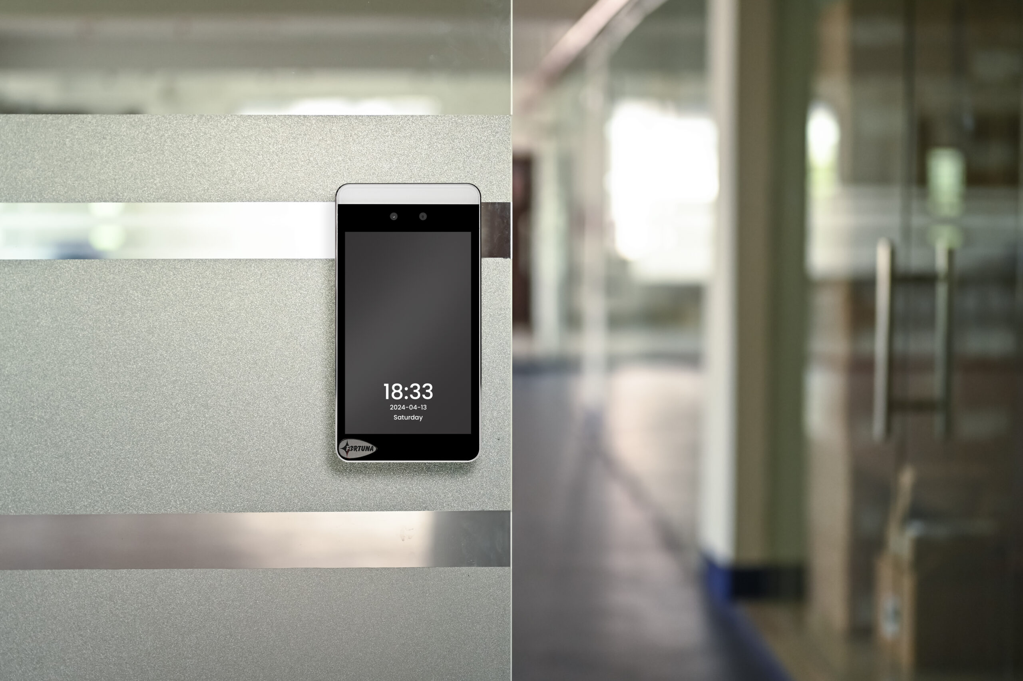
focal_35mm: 50
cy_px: 340
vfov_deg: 27.0
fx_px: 1420
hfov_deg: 39.6
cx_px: 512
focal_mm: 50
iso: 800
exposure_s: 1/160
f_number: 1.8
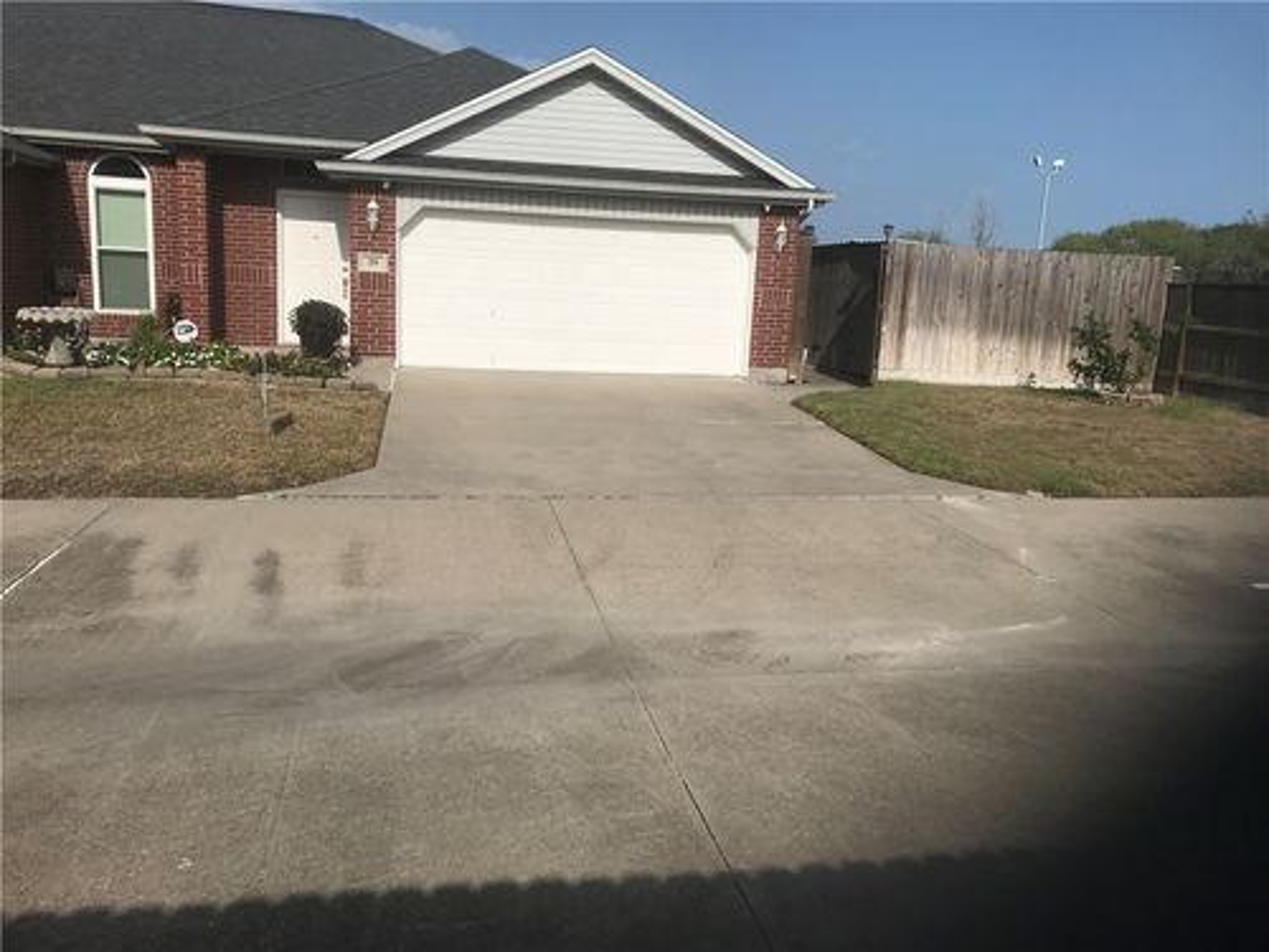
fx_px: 1026
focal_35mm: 28
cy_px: 476
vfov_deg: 49.7
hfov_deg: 63.4
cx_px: 634
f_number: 1.8
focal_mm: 3.99
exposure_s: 1/5650
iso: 20
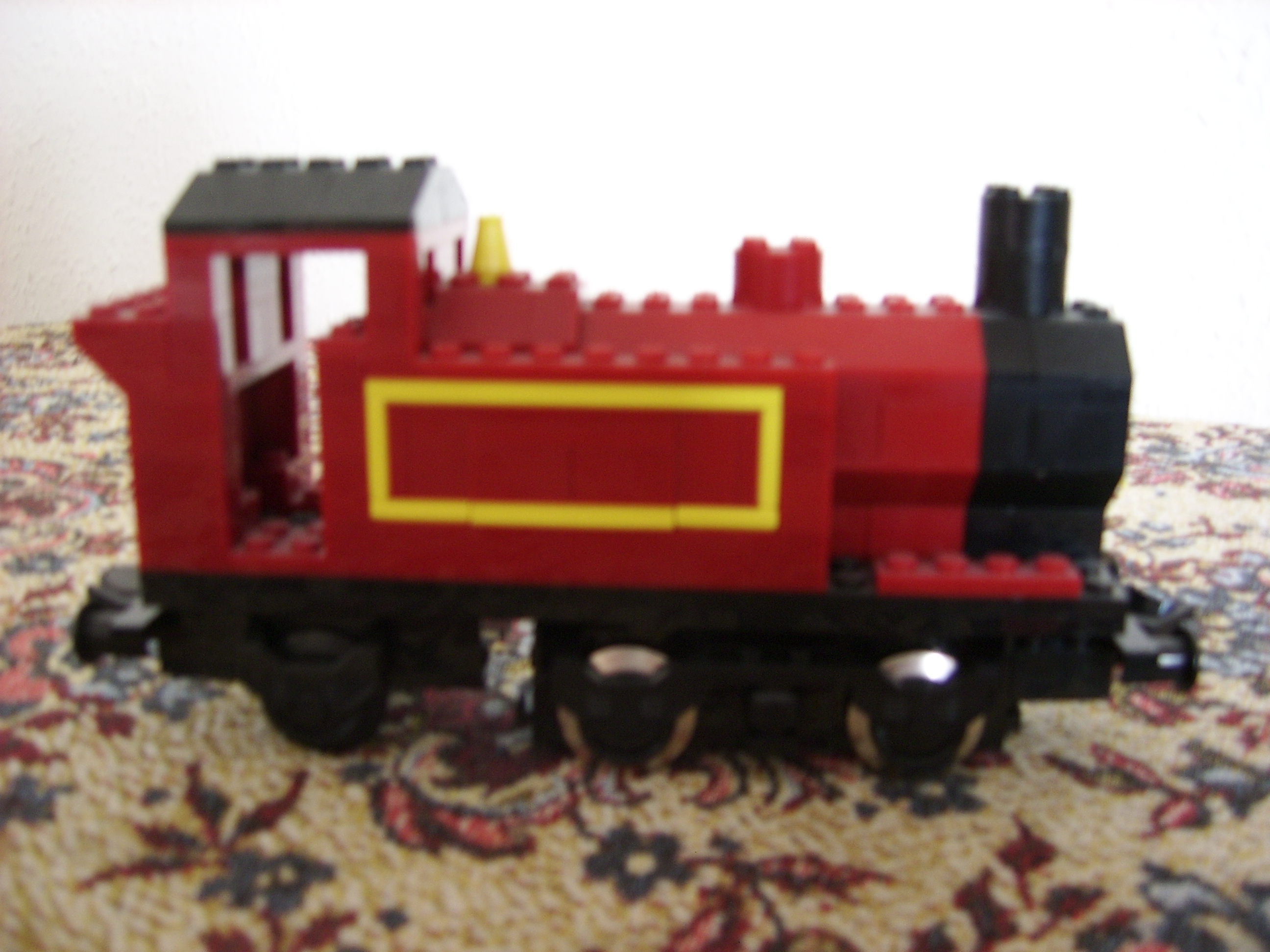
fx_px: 1284
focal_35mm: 35
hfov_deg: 52.6
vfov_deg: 40.7
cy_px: 476
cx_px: 635
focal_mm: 5.95
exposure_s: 1/3
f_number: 2.8
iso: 100
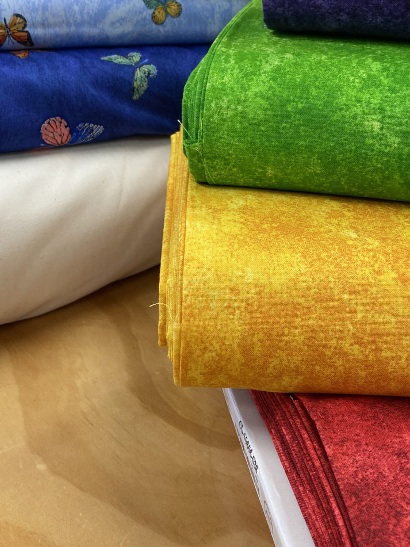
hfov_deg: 34.3
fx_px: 663
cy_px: 232
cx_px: 200
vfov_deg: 44.7
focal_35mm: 42
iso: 64
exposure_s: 1/60
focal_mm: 4.2
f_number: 1.8
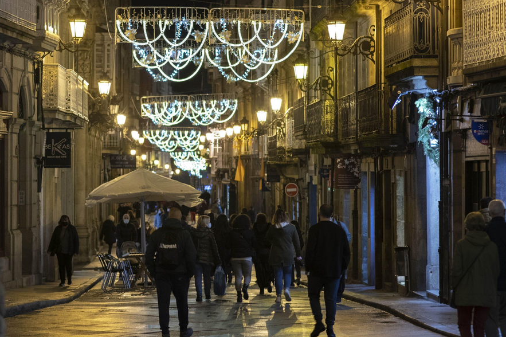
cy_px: 122
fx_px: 2164
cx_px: 147
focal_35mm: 154
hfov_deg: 13.3
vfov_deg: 8.9
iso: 1000
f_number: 3.2
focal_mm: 85
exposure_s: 1/60
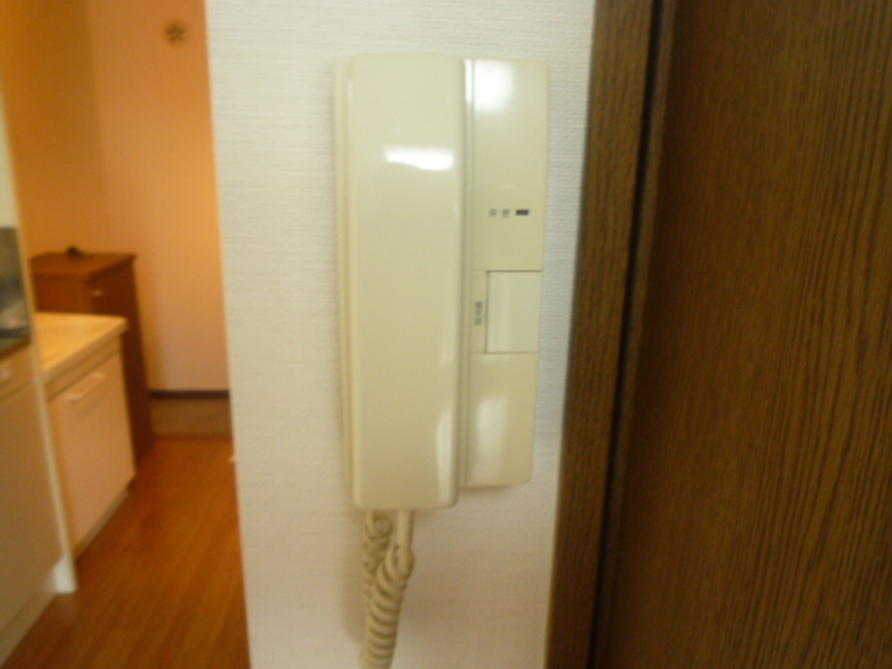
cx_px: 446
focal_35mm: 25
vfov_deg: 54.9
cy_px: 334
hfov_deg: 69.4
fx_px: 644
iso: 250
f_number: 2.8
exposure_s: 1/30
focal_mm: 4.4
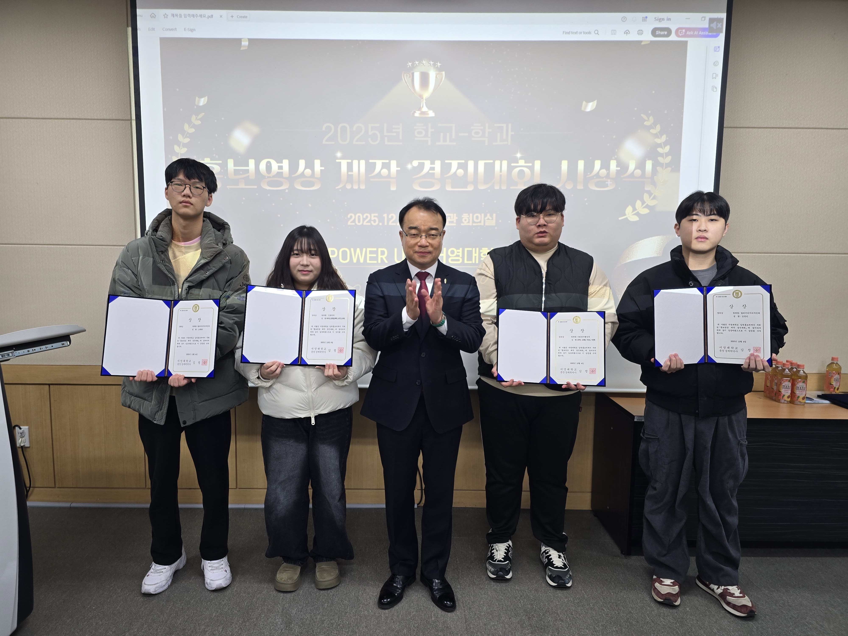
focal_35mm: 23
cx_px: 424
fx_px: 563
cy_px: 318
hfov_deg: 73.9
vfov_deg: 58.9
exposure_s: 1/60
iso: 100
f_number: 1.7
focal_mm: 6.3
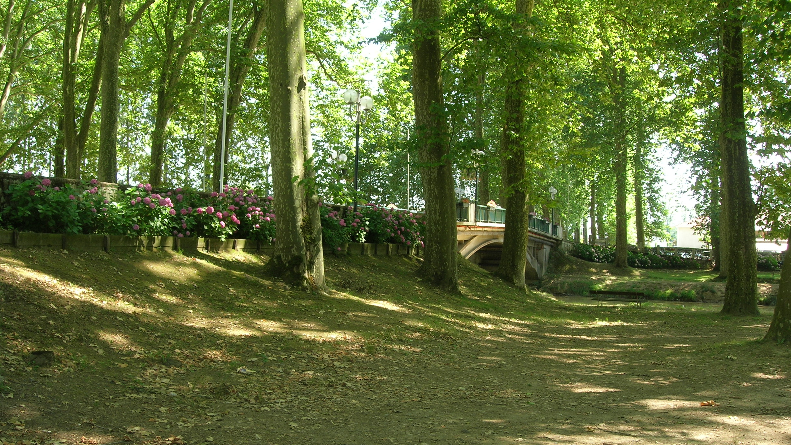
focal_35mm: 42
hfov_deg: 48.4
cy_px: 252
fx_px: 881
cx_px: 398
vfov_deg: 28.3
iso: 64
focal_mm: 7.8
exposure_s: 1/56.1
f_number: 4.8
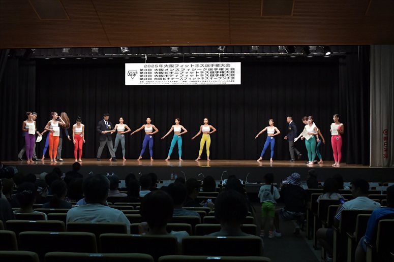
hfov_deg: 41.1
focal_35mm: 48
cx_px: 197
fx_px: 525
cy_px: 131
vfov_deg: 28.1
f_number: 5.6
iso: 5000
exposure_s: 1/400
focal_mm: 32
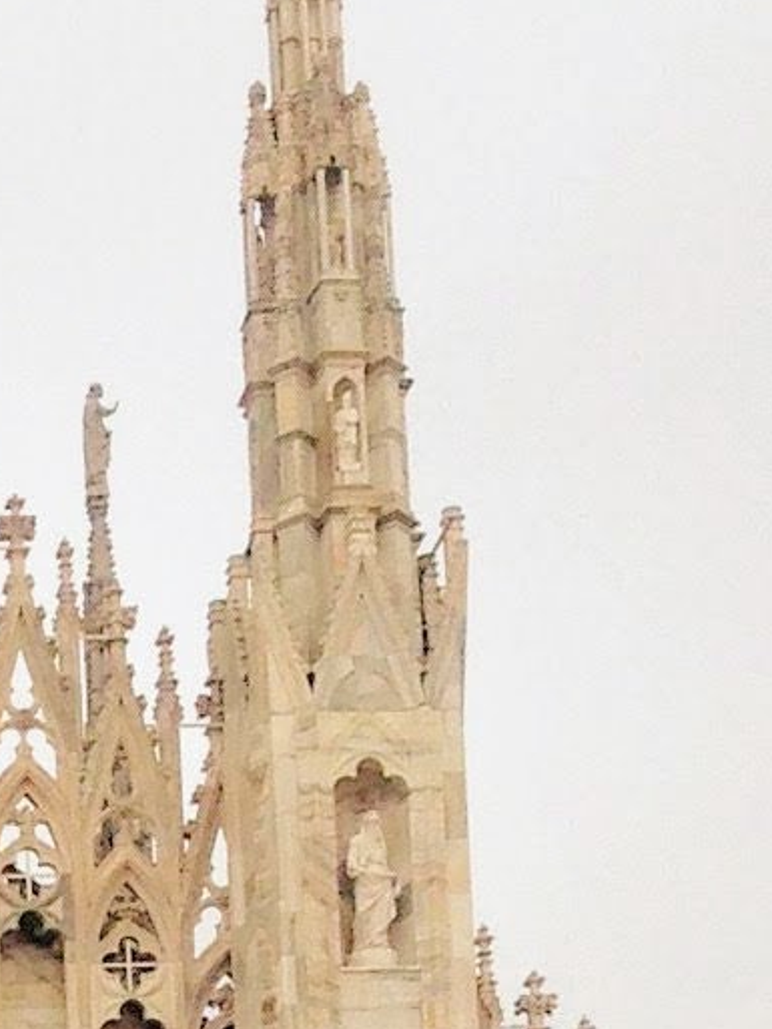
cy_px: 2485
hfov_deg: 6.7
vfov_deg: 8.6
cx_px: -1041
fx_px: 6242
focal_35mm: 210
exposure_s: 1/623
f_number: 2.4
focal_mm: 4.12
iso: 50
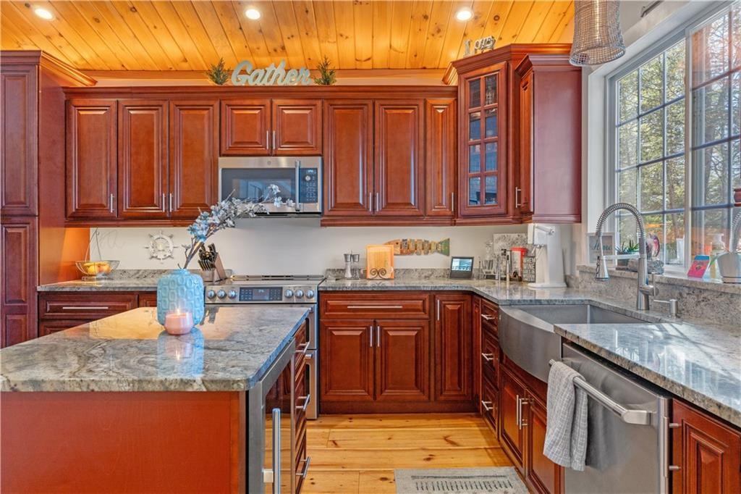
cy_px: 247
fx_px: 463
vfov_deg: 56.1
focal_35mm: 22
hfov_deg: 77.3
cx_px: 370
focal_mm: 15
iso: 320
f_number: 7.1
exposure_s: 1/6
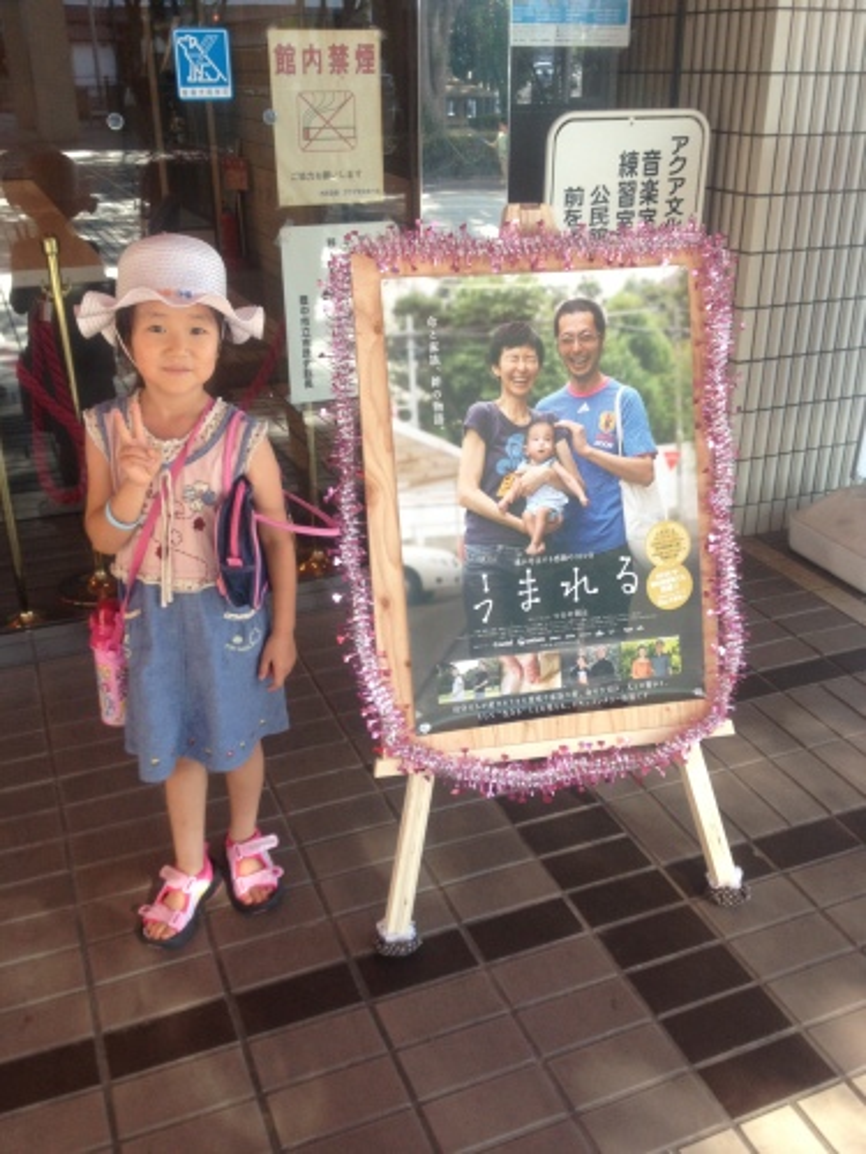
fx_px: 1167
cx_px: 433
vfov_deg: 52.6
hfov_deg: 40.7
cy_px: 577
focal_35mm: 35
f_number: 2.4
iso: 64
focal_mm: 4.28
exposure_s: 1/120
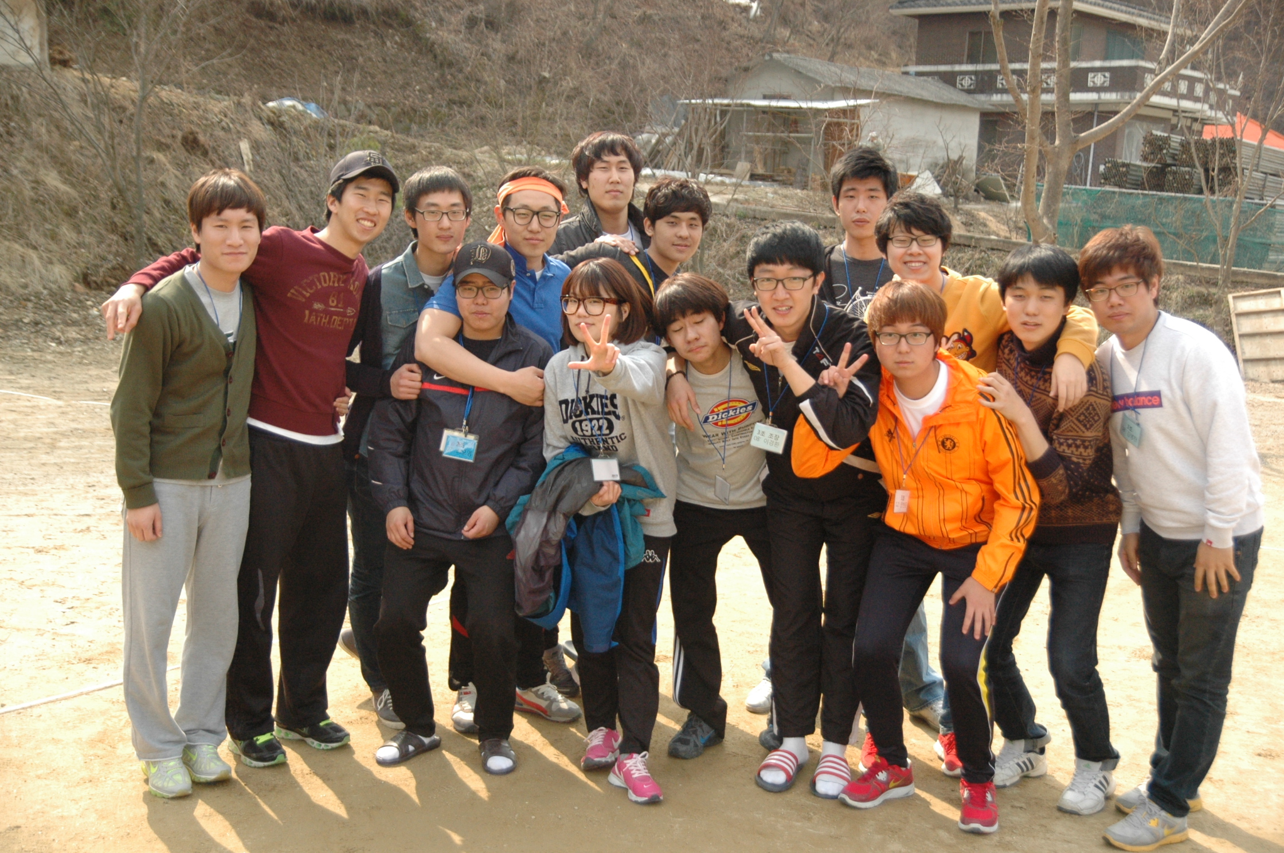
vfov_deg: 29.8
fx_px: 1603
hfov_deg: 43.6
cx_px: 642
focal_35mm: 45
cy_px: 426
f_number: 2.8
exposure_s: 1/3200
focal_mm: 30
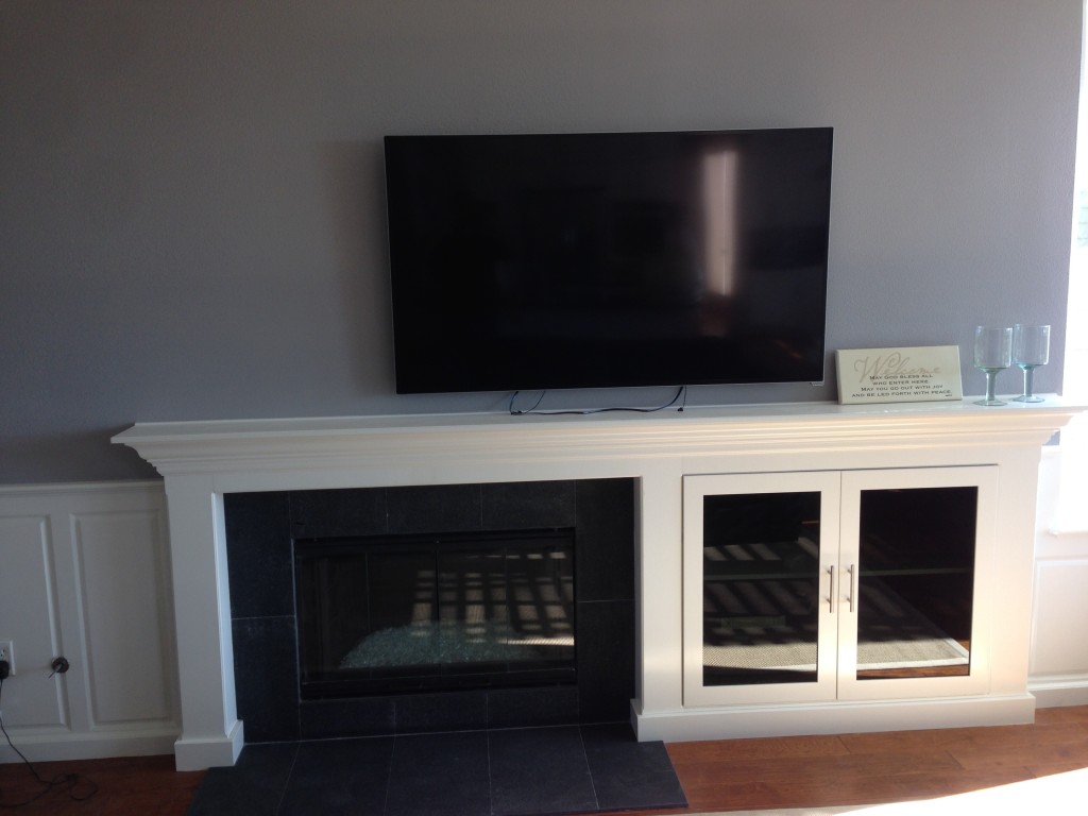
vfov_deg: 42.9
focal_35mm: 33
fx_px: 1037
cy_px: 408
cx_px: 544
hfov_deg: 55.4
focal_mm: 4.12
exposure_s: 1/40
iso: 50
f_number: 2.4
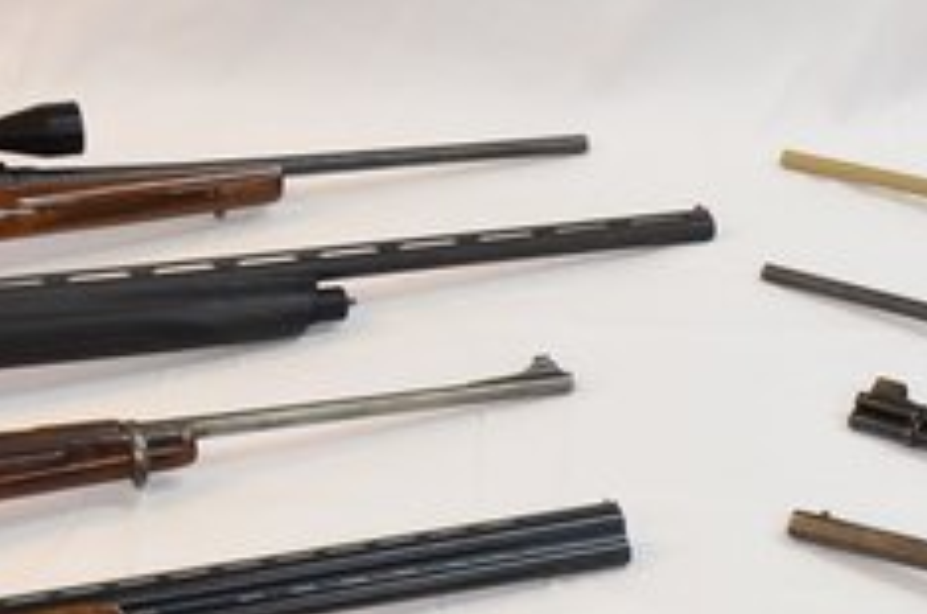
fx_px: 2827
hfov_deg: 18.6
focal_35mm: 110
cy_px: 739
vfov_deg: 12.1
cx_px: 582
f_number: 7.1
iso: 1000
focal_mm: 24
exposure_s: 1/30
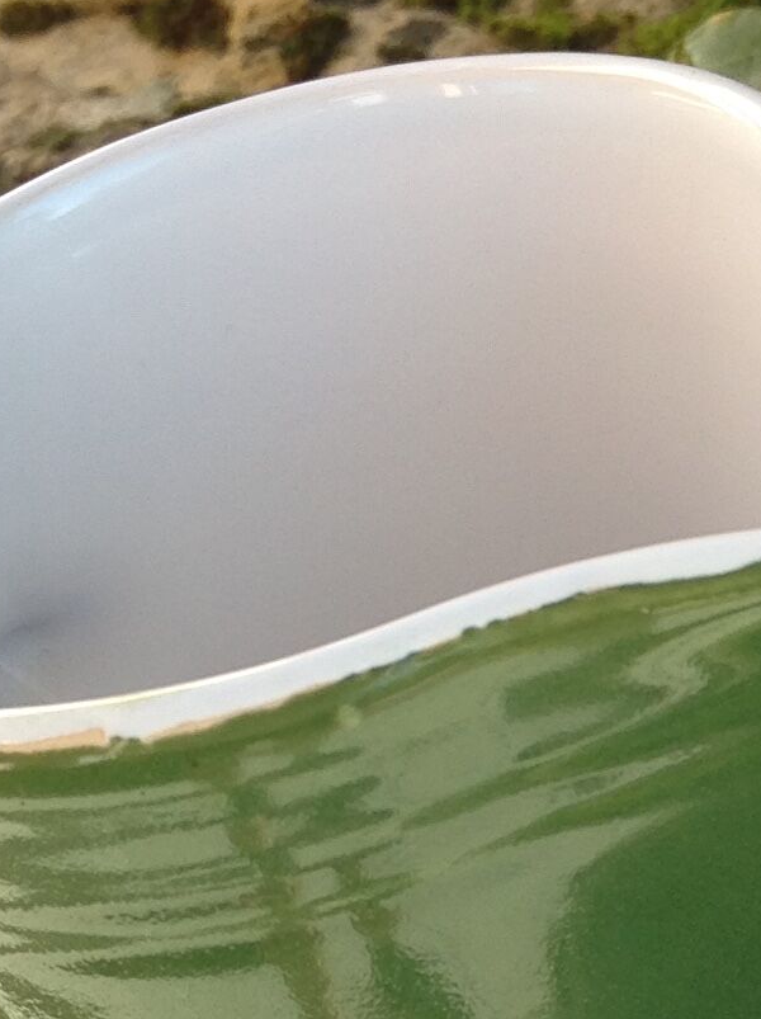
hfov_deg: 13.0
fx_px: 3320
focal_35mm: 113
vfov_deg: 16.7
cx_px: 668
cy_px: 1223
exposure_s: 1/199
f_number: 2.4
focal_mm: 4.28
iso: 50
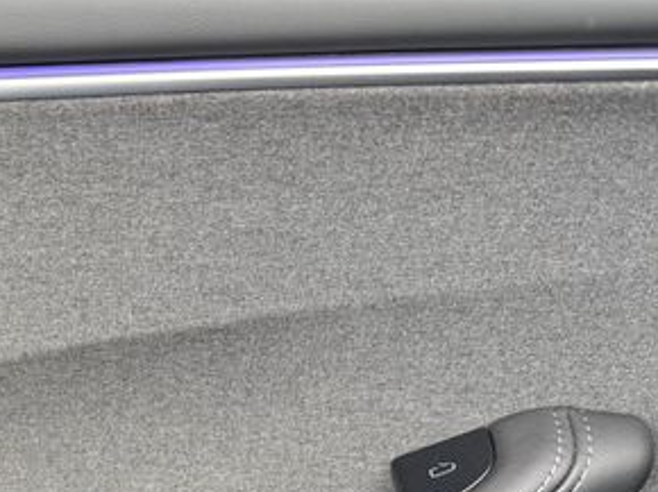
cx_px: 64
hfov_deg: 34.2
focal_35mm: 53
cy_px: 487
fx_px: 1007
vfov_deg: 26.1
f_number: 1.78
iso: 160
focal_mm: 6.76
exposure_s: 1/155
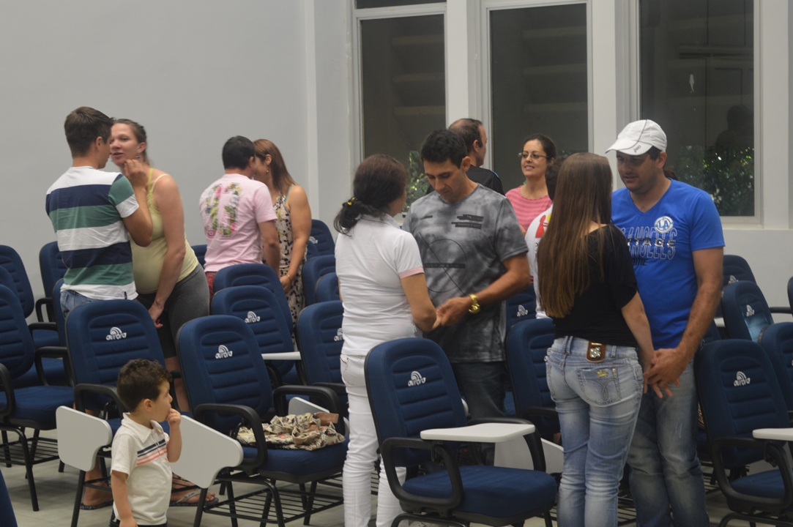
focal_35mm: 82
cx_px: 396
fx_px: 1816
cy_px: 264
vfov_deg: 16.5
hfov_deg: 24.6
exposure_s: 1/25
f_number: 5.6
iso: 400
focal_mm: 55
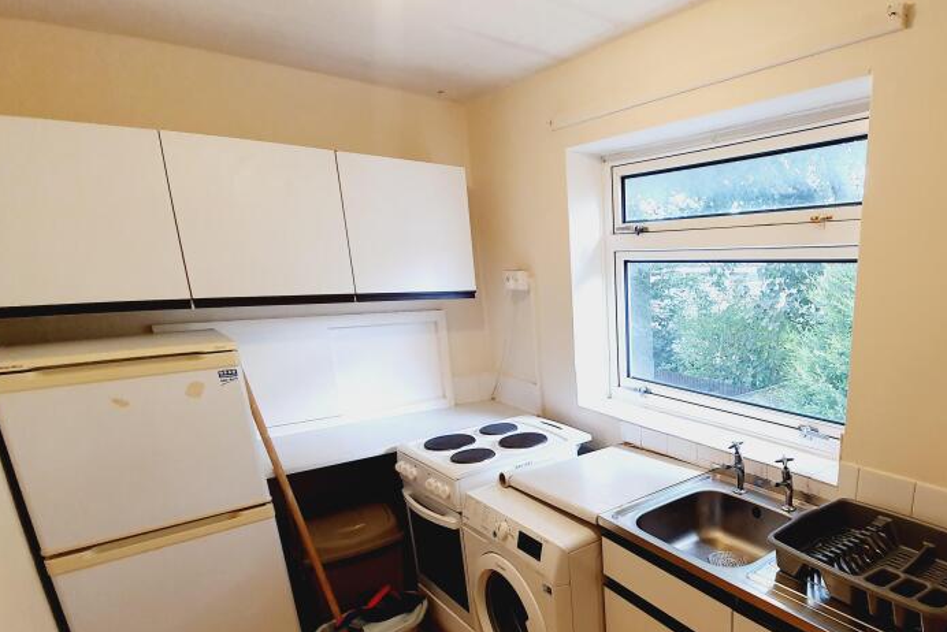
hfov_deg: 78.8
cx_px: 688
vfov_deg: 60.0
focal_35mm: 20
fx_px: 526
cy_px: 438
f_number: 2.2
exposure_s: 1/50
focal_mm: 1.8
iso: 125
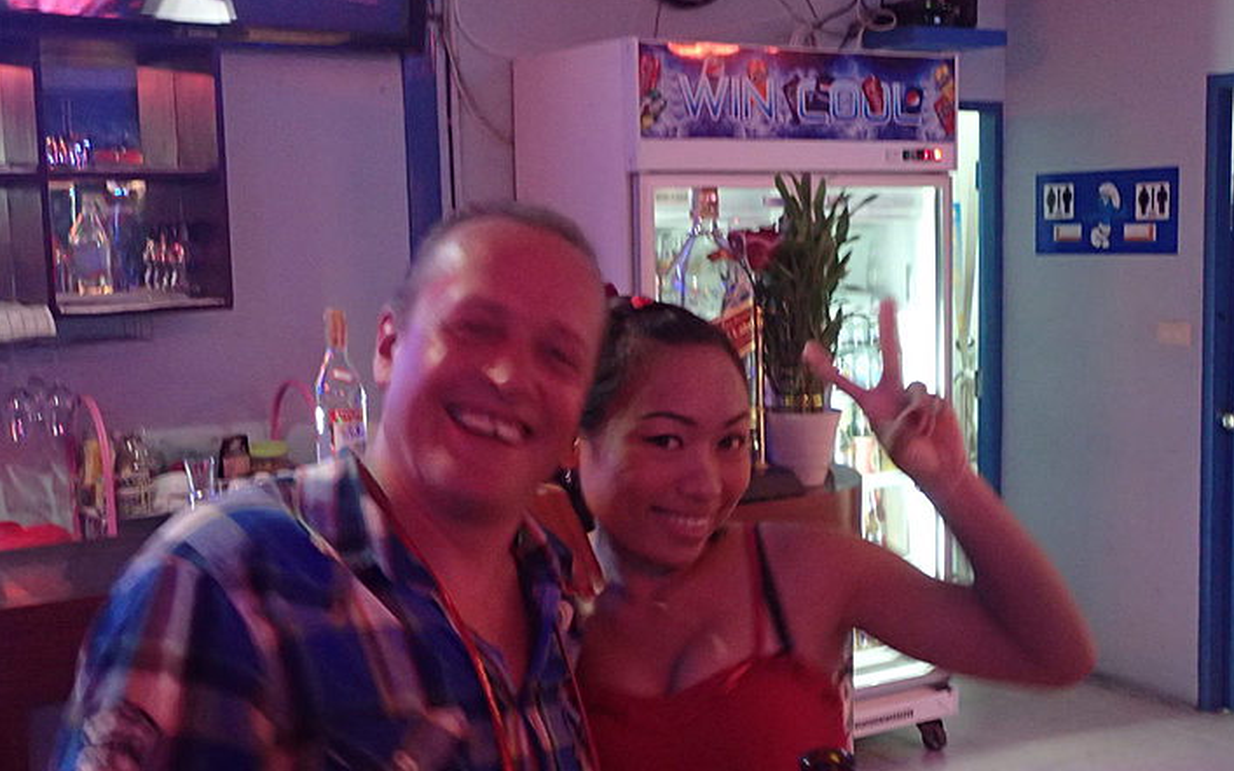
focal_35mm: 48
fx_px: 1614
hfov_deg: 41.8
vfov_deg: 26.8
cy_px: 457
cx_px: 656
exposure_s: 1/13
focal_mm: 7.34
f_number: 2.8
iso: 800
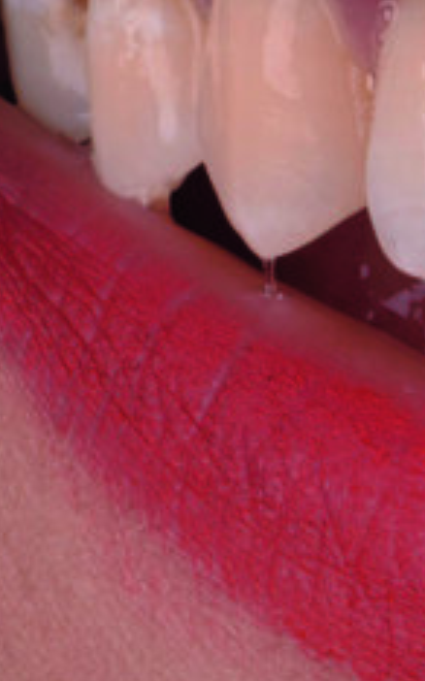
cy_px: 362
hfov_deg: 2.1
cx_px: 901
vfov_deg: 3.4
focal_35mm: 621
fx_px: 11522
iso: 100
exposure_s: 1/125
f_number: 32
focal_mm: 105
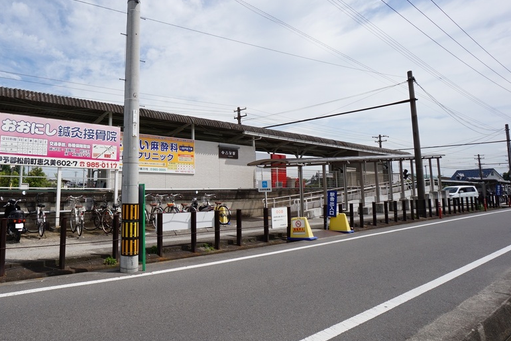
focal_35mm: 21
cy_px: 157
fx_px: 298
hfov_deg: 78.1
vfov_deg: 59.4
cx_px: 163
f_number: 14
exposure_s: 1/160
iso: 100
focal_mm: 10
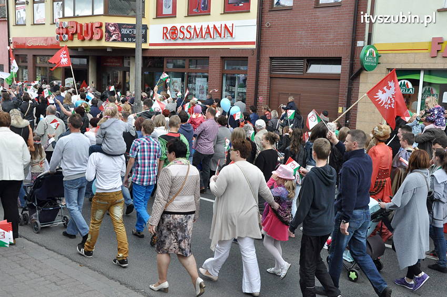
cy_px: 148
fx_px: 521
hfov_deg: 46.4
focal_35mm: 42
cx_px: 224
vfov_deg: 31.8
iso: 1250
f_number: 10
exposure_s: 1/640
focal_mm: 28
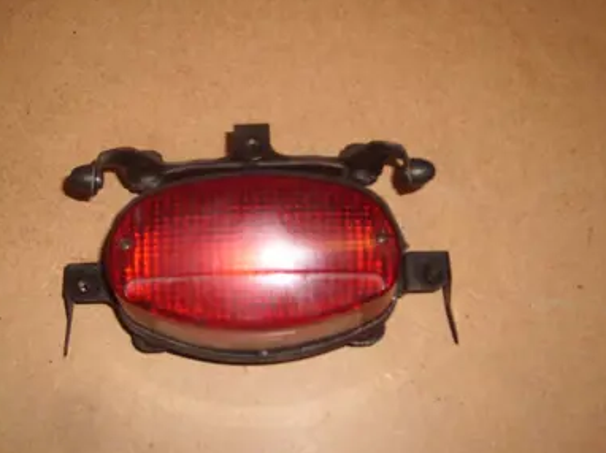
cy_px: 214
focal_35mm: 44
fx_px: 770
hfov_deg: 42.9
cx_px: 262
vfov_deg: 32.8
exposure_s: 1/30
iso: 100
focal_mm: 5.8
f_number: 7.1
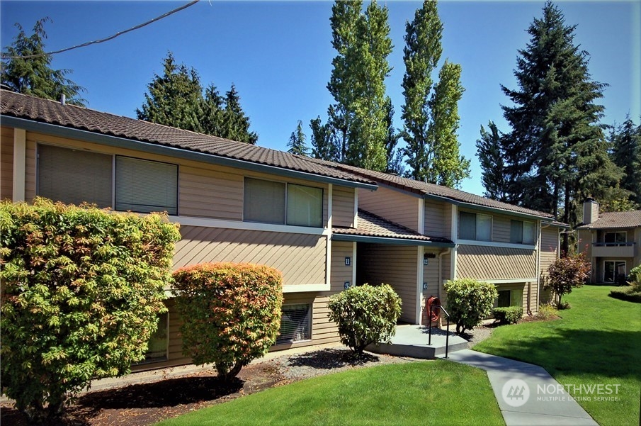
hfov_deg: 90.1
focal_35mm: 18
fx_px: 320
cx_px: 320
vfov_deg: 67.2
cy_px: 213
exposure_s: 1/250
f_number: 8
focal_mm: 12
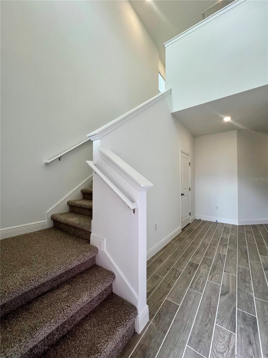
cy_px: 179
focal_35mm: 13
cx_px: 134
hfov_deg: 89.9
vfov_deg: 106.2
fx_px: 134
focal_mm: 1.57
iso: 80
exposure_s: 1/120
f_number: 1.8
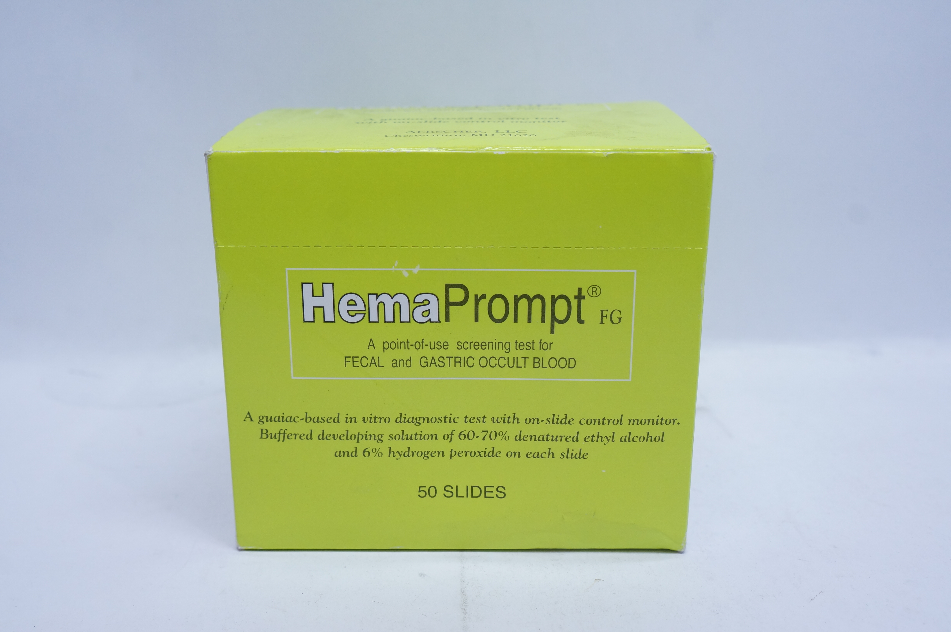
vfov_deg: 35.4
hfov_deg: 51.3
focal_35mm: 38
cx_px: 476
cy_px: 316
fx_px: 990
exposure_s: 1/60
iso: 800
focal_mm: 25
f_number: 7.1
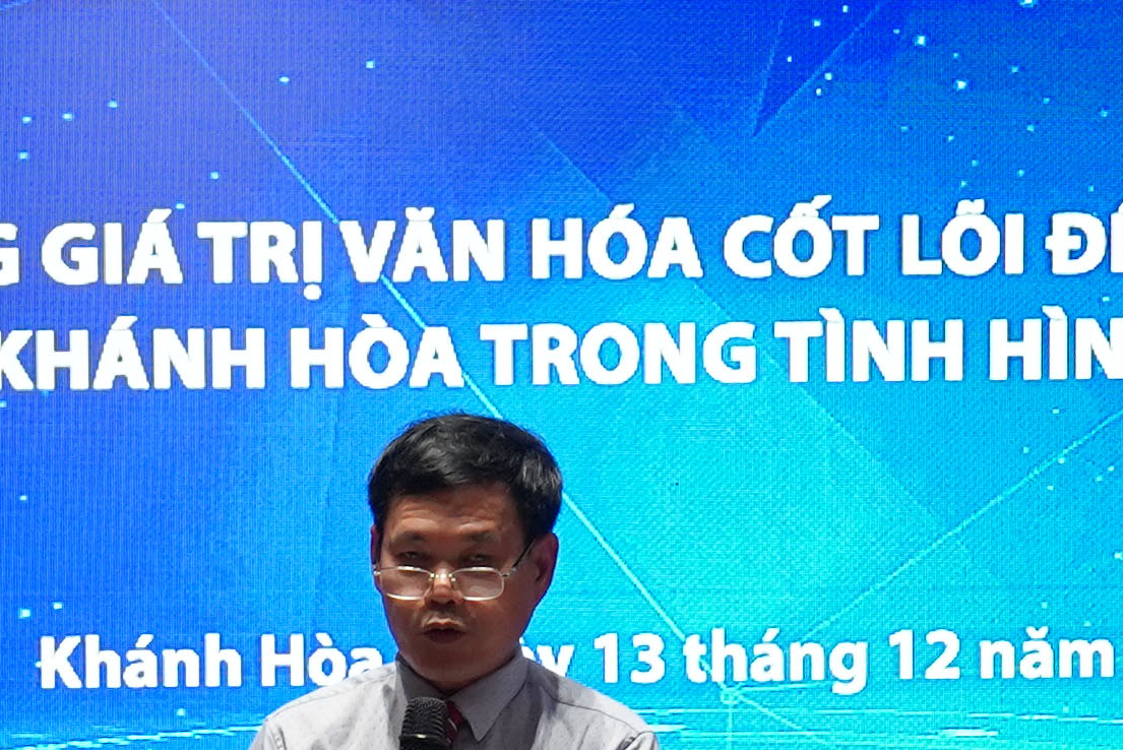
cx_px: 220
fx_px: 7272
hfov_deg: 8.8
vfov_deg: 5.8
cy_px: 1356
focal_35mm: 233
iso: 3200
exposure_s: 1/160
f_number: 4
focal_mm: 43
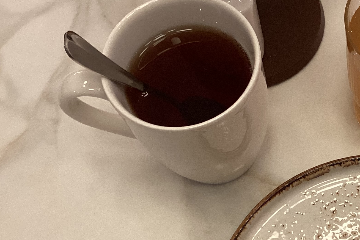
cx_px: 335
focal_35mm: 67
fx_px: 670
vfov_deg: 20.0
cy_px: 206
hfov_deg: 28.7
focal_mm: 3.3
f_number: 2.4
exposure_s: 1/50
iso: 200
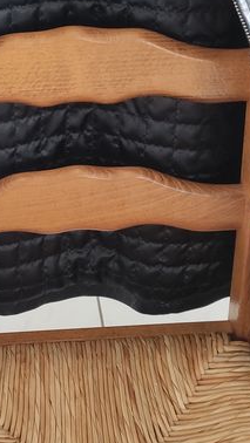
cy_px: 139
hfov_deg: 16.7
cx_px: 69
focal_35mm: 72
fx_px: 847
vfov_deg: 29.1
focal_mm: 5.43
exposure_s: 1/50
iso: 224
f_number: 1.89
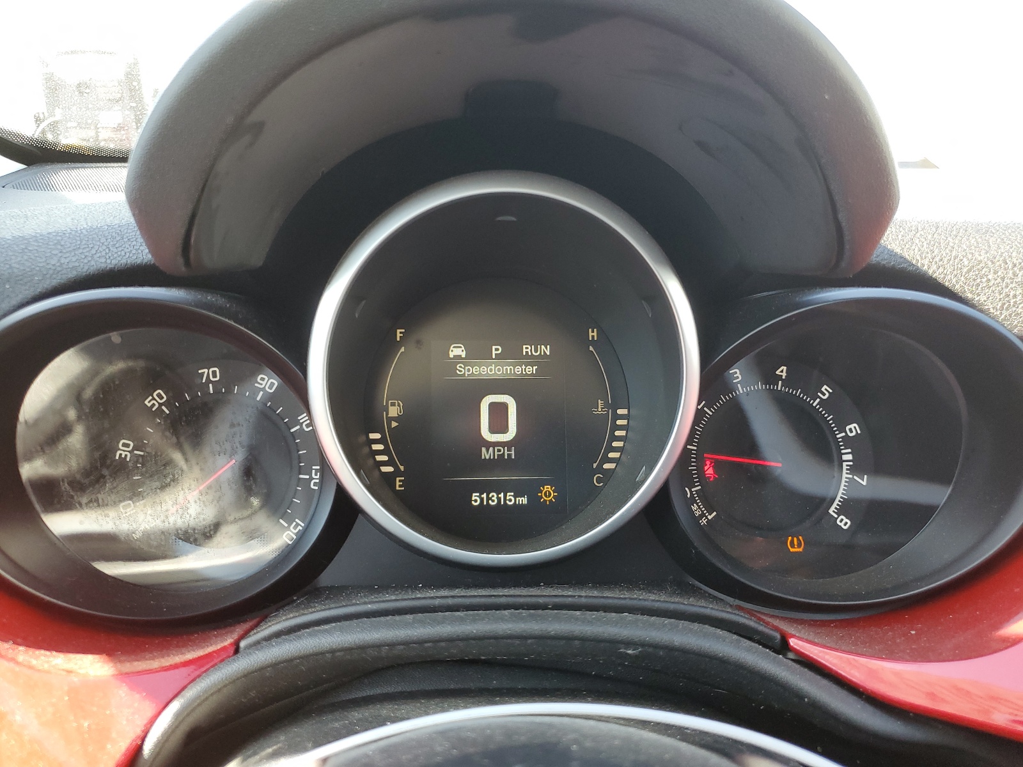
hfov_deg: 67.3
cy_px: 384
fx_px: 768
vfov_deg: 53.1
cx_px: 512
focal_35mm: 26
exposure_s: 1/120
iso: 77
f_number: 1.5
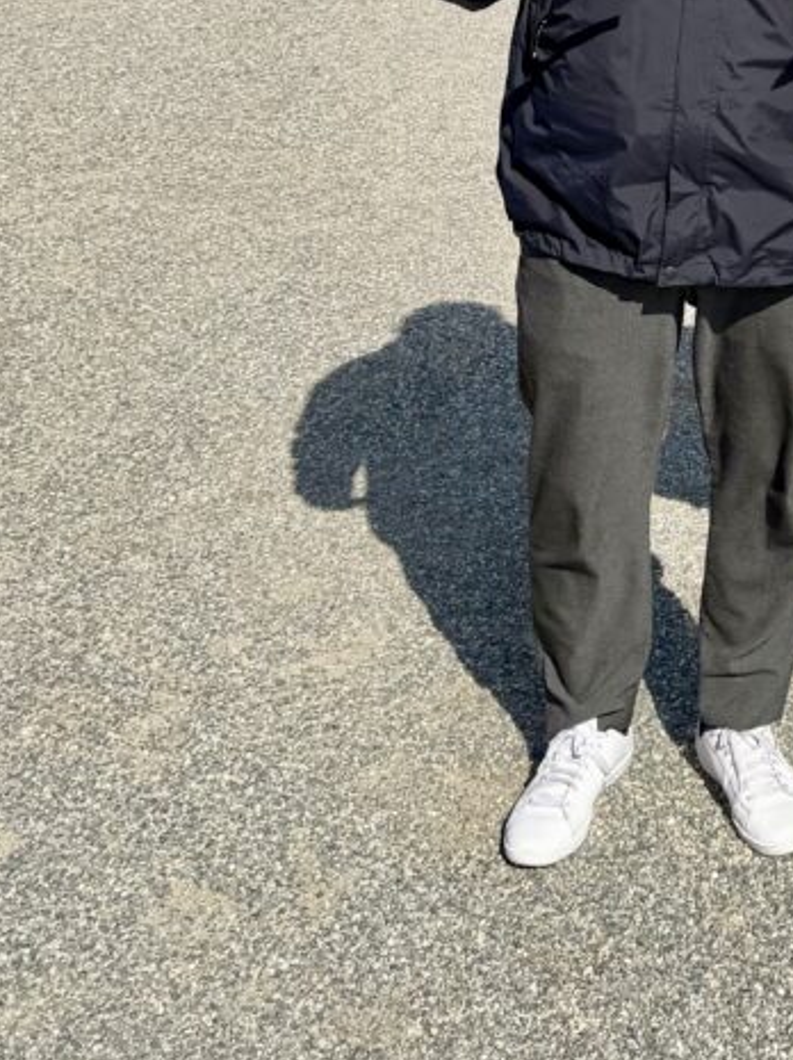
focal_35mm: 62
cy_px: -36
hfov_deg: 21.9
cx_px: 939
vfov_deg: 28.9
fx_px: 1896
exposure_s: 1/4975
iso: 80
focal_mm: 6.76
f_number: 1.78
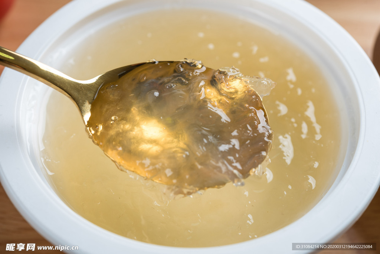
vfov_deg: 22.7
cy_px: 127
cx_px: 190
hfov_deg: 33.4
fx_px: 634
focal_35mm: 60
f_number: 8
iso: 100
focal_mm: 60
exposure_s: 1/125
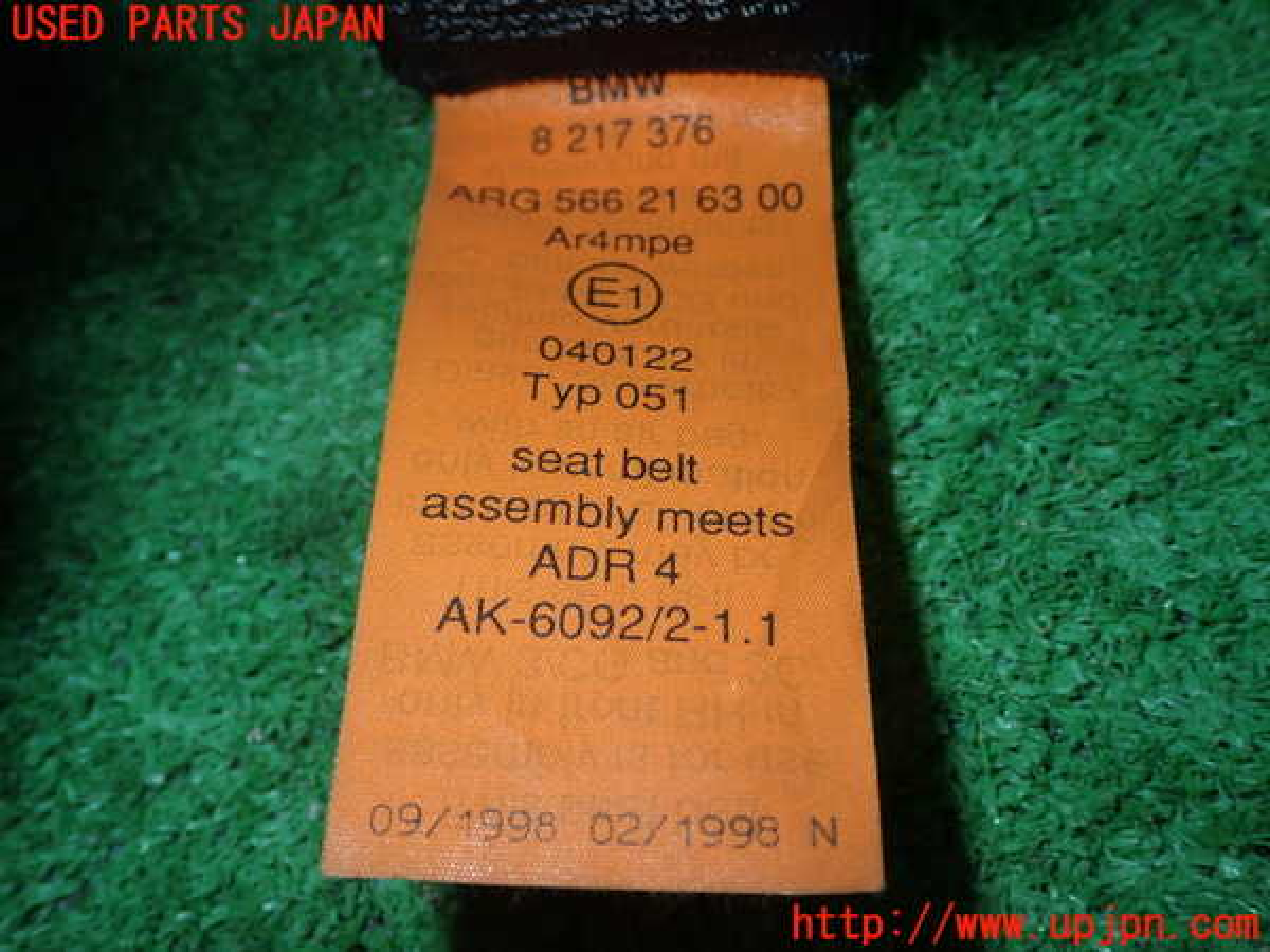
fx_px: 1394
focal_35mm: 38
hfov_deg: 49.0
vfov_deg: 37.7
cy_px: 476
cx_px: 635
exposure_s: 1/40
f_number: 8
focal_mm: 6.83
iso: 200
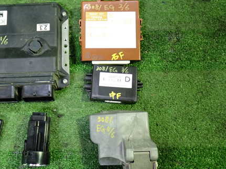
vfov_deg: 34.3
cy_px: 84
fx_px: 274
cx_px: 82
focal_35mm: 42
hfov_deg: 44.4
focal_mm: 5.4
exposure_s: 1/30
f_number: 2.3
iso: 400
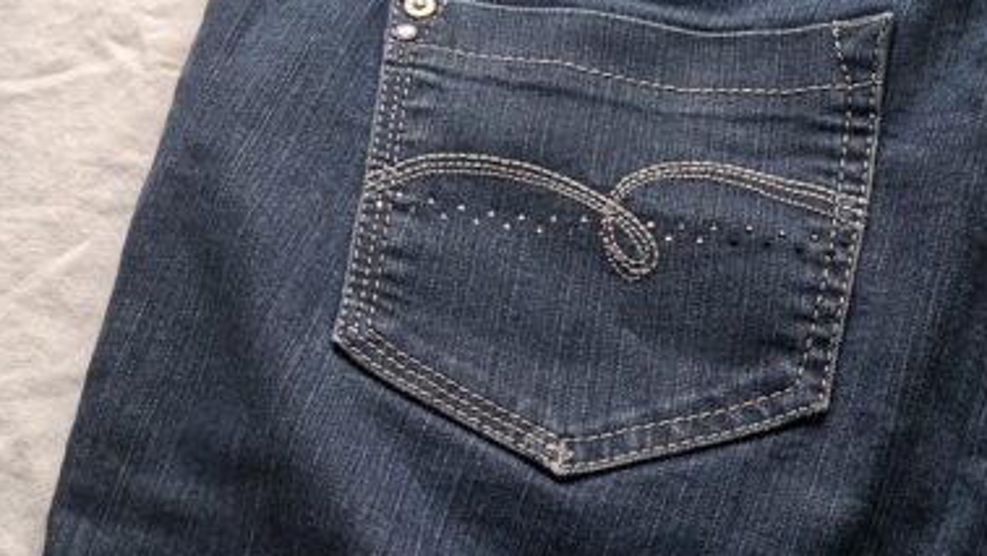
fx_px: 1388
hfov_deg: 39.1
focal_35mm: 53
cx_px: 564
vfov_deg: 22.7
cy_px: 274
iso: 80
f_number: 1.8
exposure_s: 1/120
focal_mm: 5.54
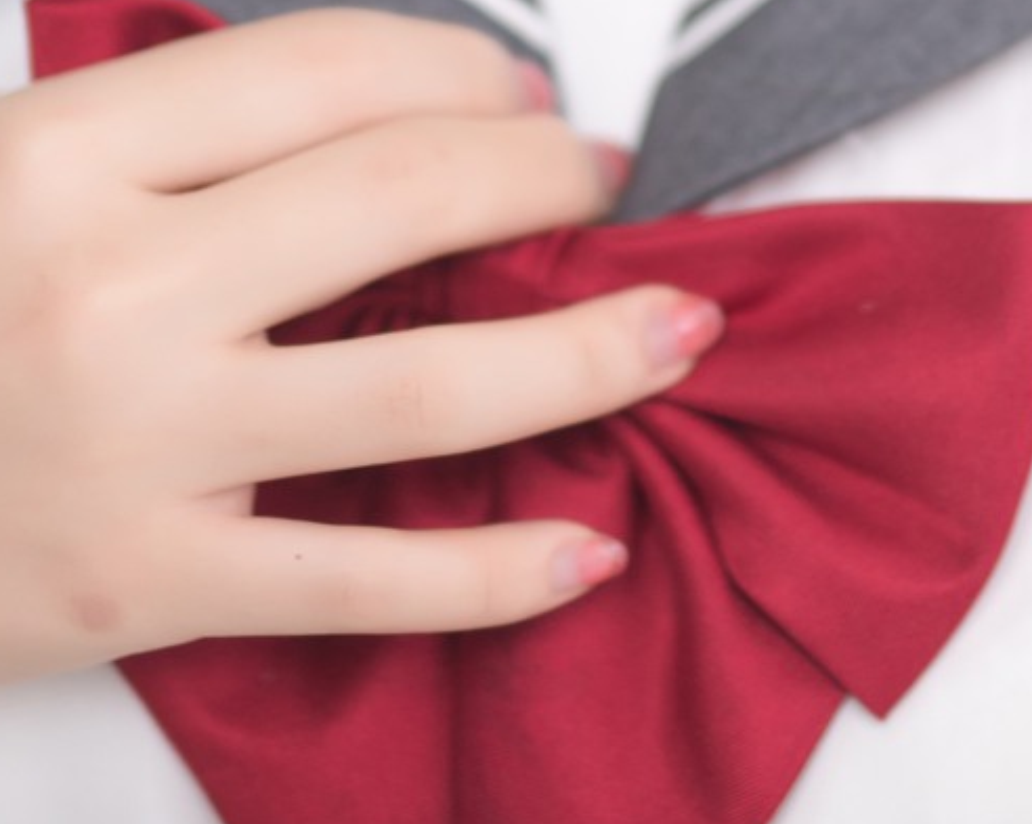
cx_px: 900
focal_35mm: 186
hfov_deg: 10.3
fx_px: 5678
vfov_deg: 8.1
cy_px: -565
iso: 100
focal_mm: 50
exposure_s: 1/100
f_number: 1.6
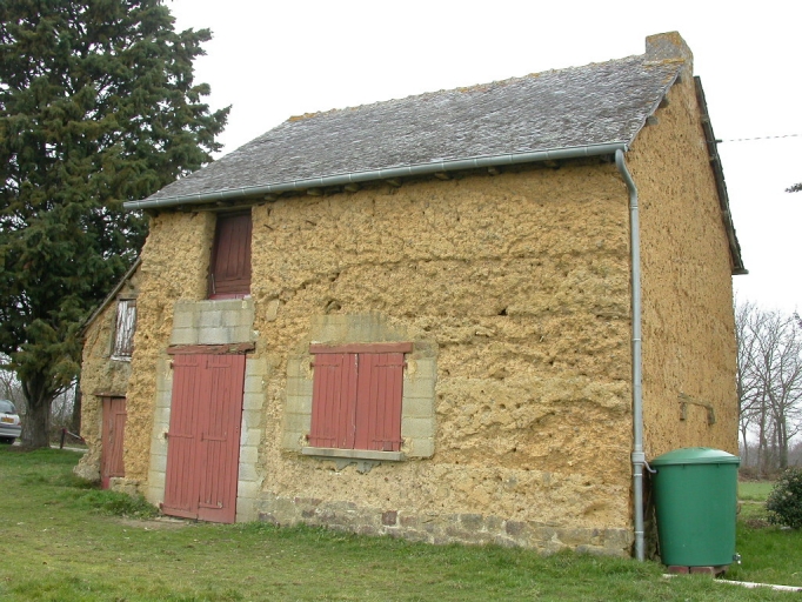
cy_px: 301
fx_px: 881
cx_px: 401
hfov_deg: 49.0
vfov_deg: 37.7
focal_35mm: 38
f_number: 4.2
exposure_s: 1/122
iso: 100
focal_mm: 7.85
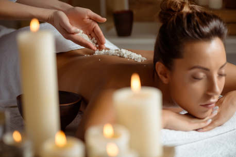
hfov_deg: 19.4
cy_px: 78
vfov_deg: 13.1
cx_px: 118
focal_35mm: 105
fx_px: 689
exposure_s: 1/125
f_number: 4
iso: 100
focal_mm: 105
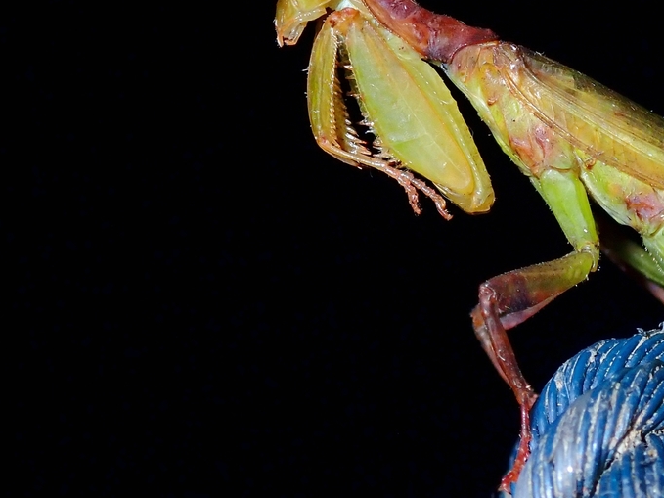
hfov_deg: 11.7
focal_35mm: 168
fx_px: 3222
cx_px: 525
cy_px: 102
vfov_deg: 8.8
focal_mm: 18
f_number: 6.3
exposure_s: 1/200
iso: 200
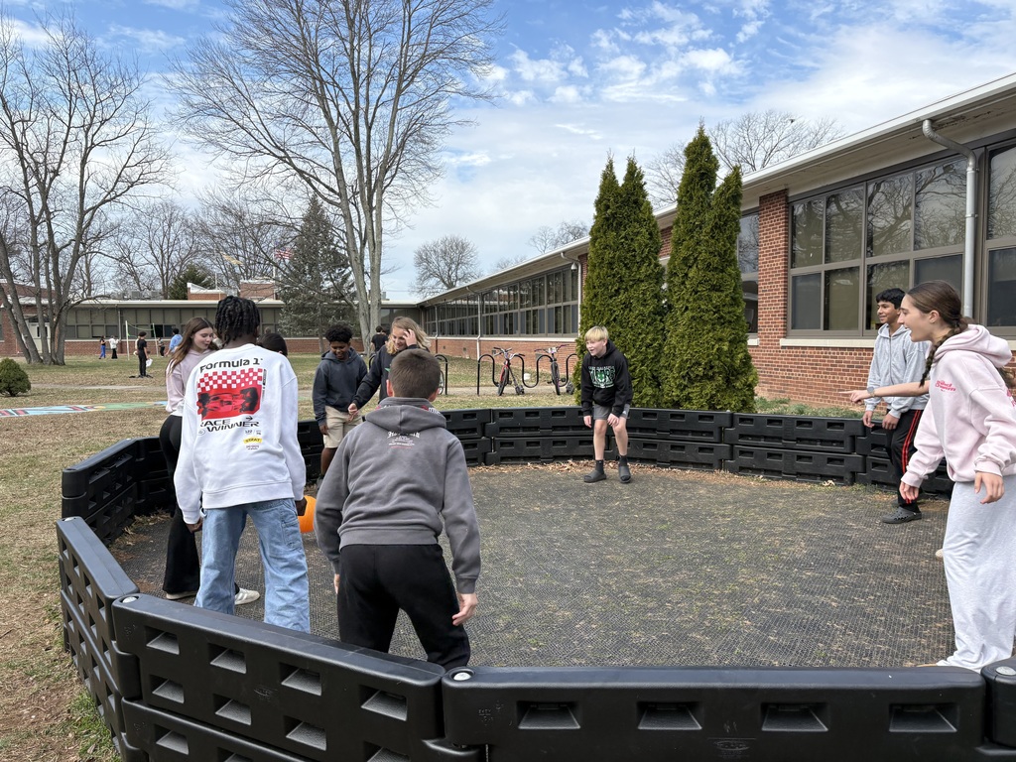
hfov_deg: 67.3
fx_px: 763
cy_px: 381
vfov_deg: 53.1
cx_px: 508
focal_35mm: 26
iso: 50
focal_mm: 5.96
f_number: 1.6
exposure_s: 1/2208
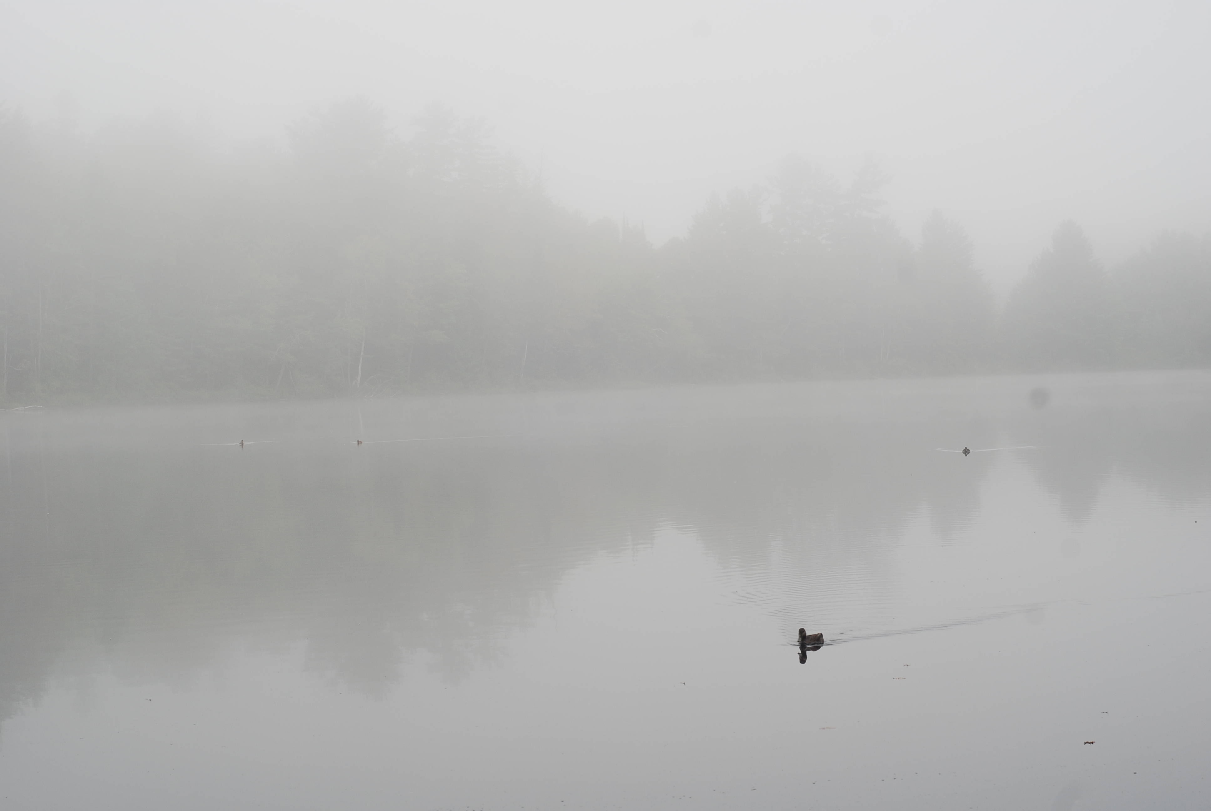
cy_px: 406
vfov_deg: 18.2
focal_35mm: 75
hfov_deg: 27.0
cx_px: 606
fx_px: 2526
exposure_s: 1/125
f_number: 9.5
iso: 100
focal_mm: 50
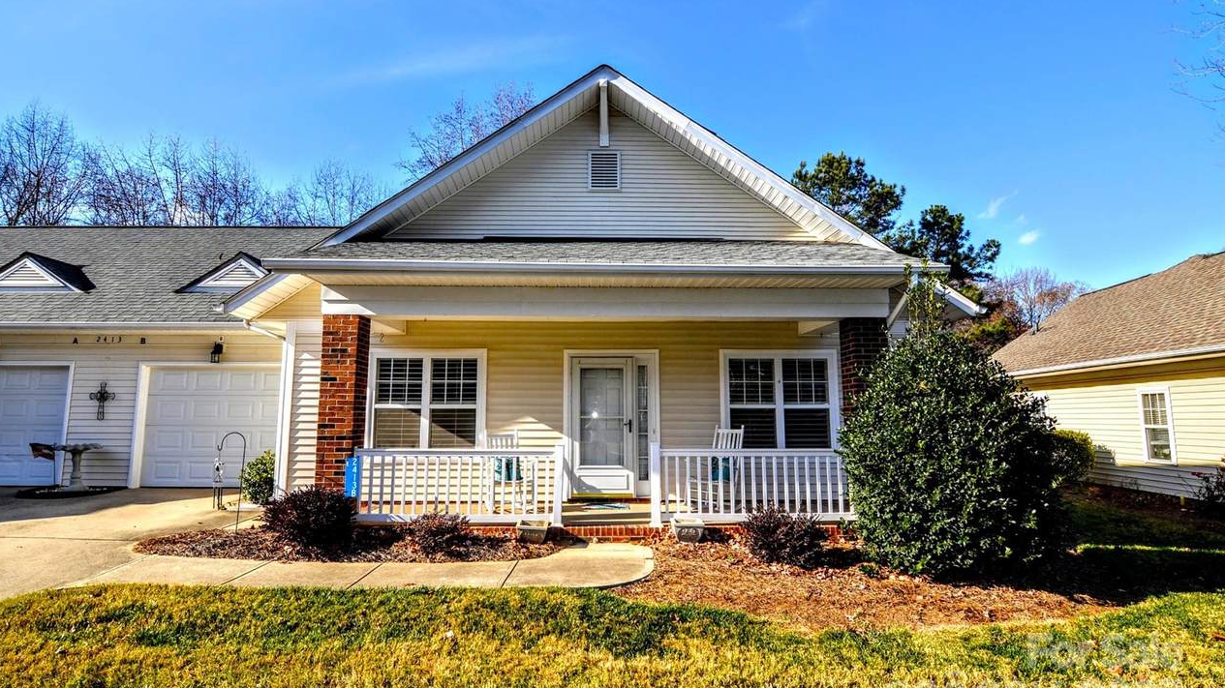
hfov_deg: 91.8
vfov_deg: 60.3
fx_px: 593
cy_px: 336
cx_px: 607
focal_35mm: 18
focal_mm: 11.5
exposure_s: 1/200
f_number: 8
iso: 100
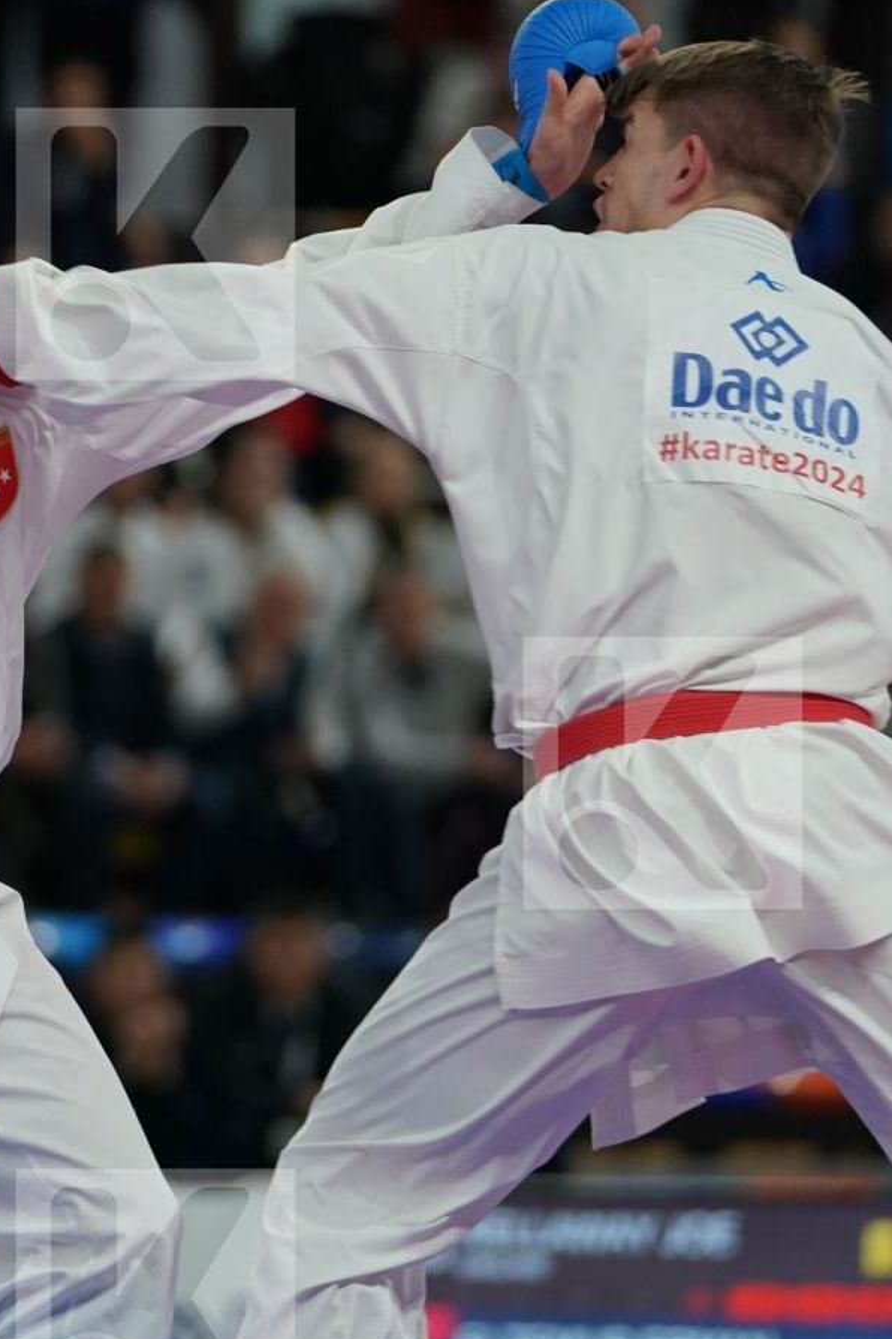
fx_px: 12348
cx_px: 156
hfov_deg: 4.1
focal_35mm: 332
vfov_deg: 6.2
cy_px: 773
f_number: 2.8
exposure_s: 1/1000
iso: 1600
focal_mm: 165
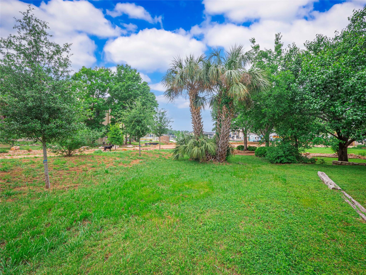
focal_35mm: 14
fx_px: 148
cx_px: 183
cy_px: 138
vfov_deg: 85.7
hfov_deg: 102.1
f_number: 8
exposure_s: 1/80
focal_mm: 7
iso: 200
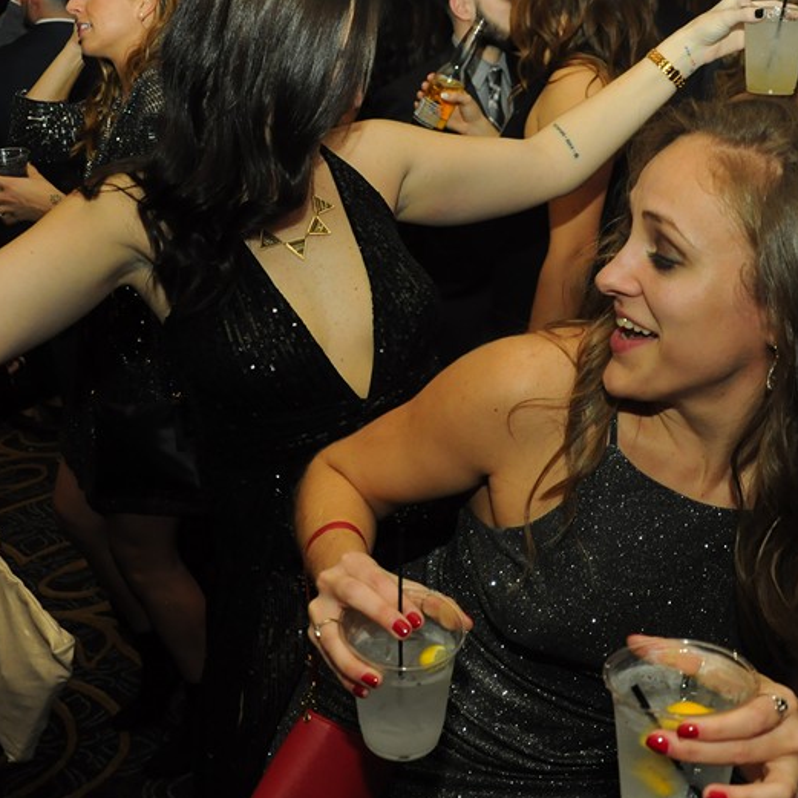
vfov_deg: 38.2
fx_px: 1148
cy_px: 335
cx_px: 417
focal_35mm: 44
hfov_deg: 38.3
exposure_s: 1/60
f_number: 4.5
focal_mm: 18
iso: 800
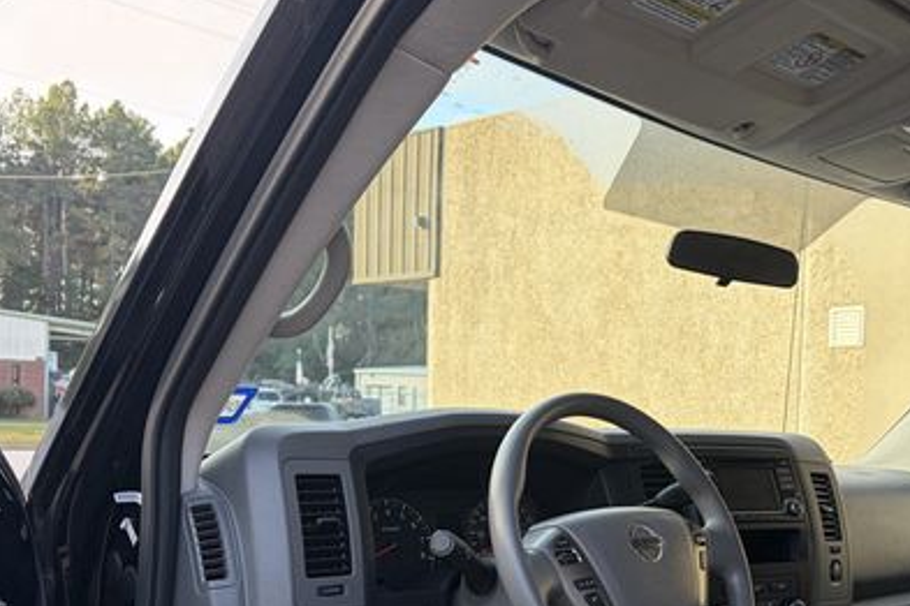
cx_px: 588
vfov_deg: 30.1
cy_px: 433
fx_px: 1112
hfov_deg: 44.0
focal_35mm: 44
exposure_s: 1/254
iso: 40
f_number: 1.6
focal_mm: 5.96
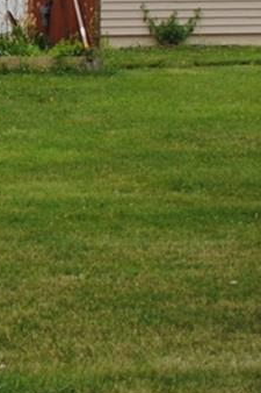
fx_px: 1981
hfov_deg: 7.3
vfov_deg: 11.2
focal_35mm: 182
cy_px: 44
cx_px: -259
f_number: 3.8
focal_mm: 20
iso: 100
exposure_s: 1/160
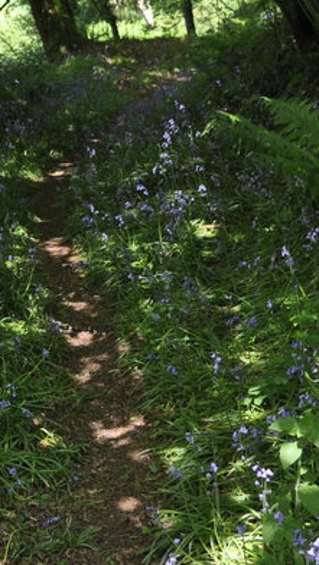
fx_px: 1066
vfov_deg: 29.7
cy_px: 255
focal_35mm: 71
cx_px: 49
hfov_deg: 16.8
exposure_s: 1/60
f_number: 4
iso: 250
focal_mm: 22
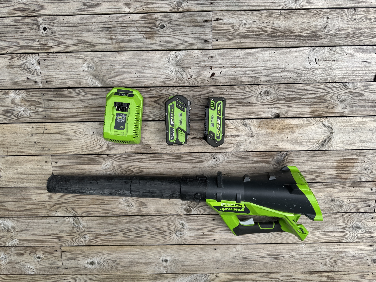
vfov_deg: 56.8
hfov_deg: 71.6
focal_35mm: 24
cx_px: 188
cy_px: 141
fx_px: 261
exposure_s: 1/2506
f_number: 1.78
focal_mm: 6.76
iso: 80
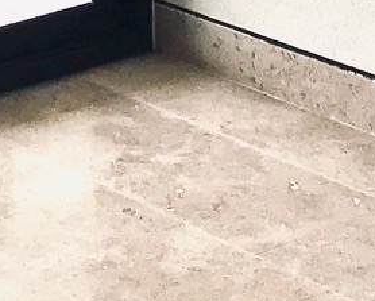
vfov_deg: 7.1
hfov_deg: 9.7
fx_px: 2200
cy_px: -564
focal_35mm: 198
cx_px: 59
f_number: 1.8
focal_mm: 3.99
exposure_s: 1/449
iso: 20
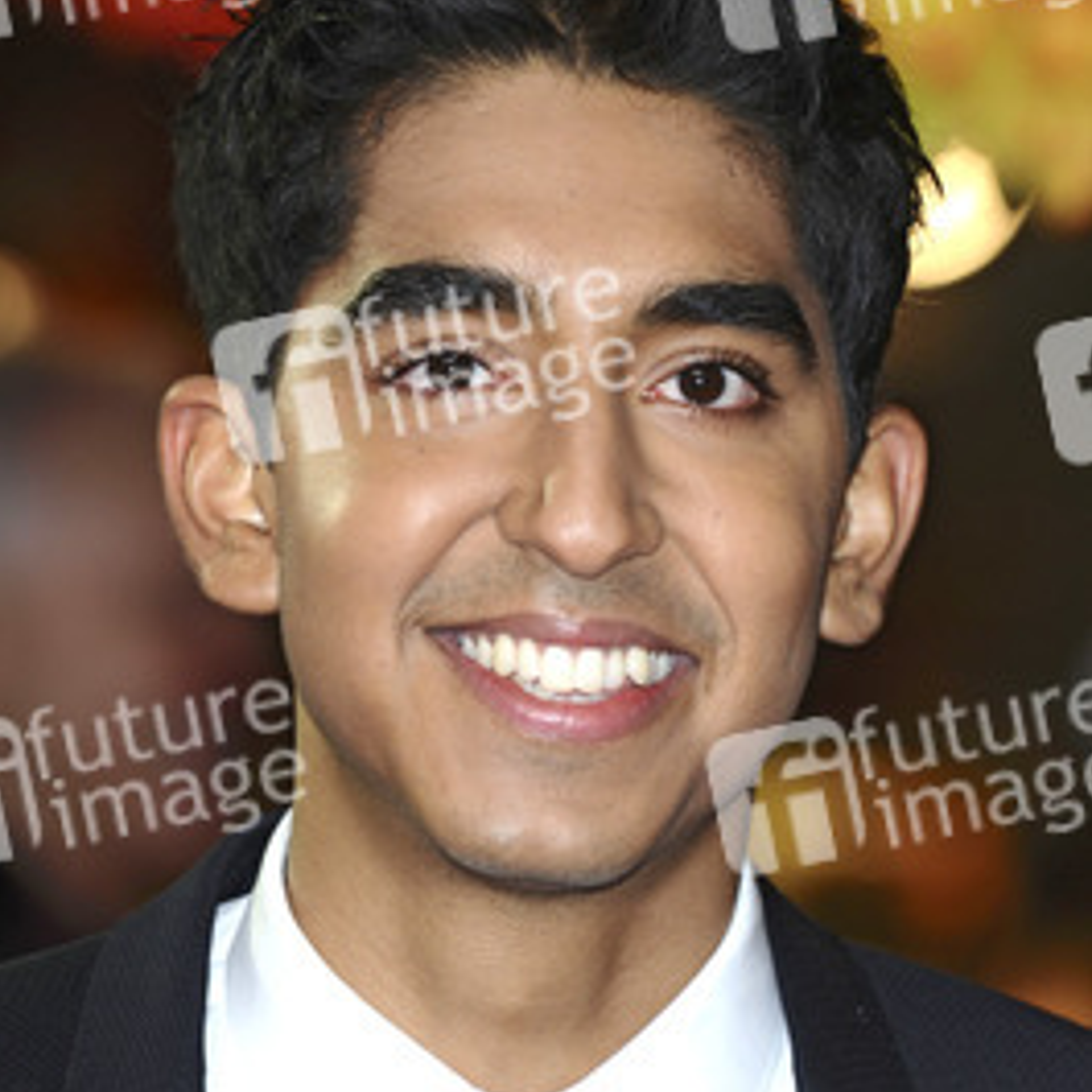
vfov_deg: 5.9
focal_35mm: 299
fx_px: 10659
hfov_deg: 5.9
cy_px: 573
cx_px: 546
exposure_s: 1/200
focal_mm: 155
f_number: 4.5
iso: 320
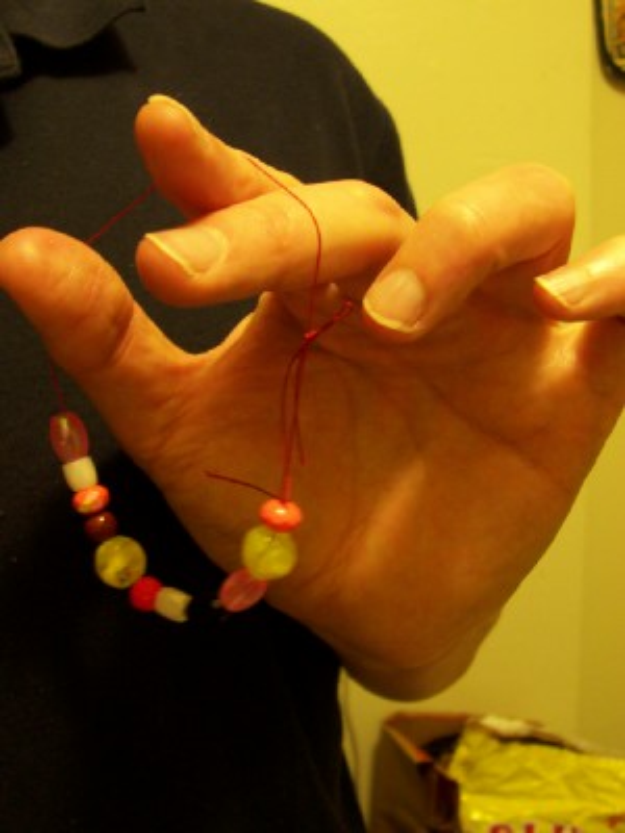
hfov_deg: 38.7
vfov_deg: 50.1
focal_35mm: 37
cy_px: 416
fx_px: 891
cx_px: 312
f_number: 2.8
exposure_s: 1/10
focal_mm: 5.6
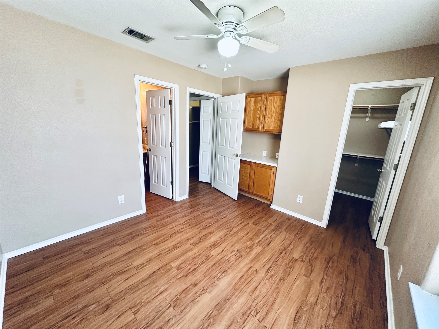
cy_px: 164
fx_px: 178
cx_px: 220
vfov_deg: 85.7
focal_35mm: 14
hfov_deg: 102.1
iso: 320
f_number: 2.2
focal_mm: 2.22
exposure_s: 1/120
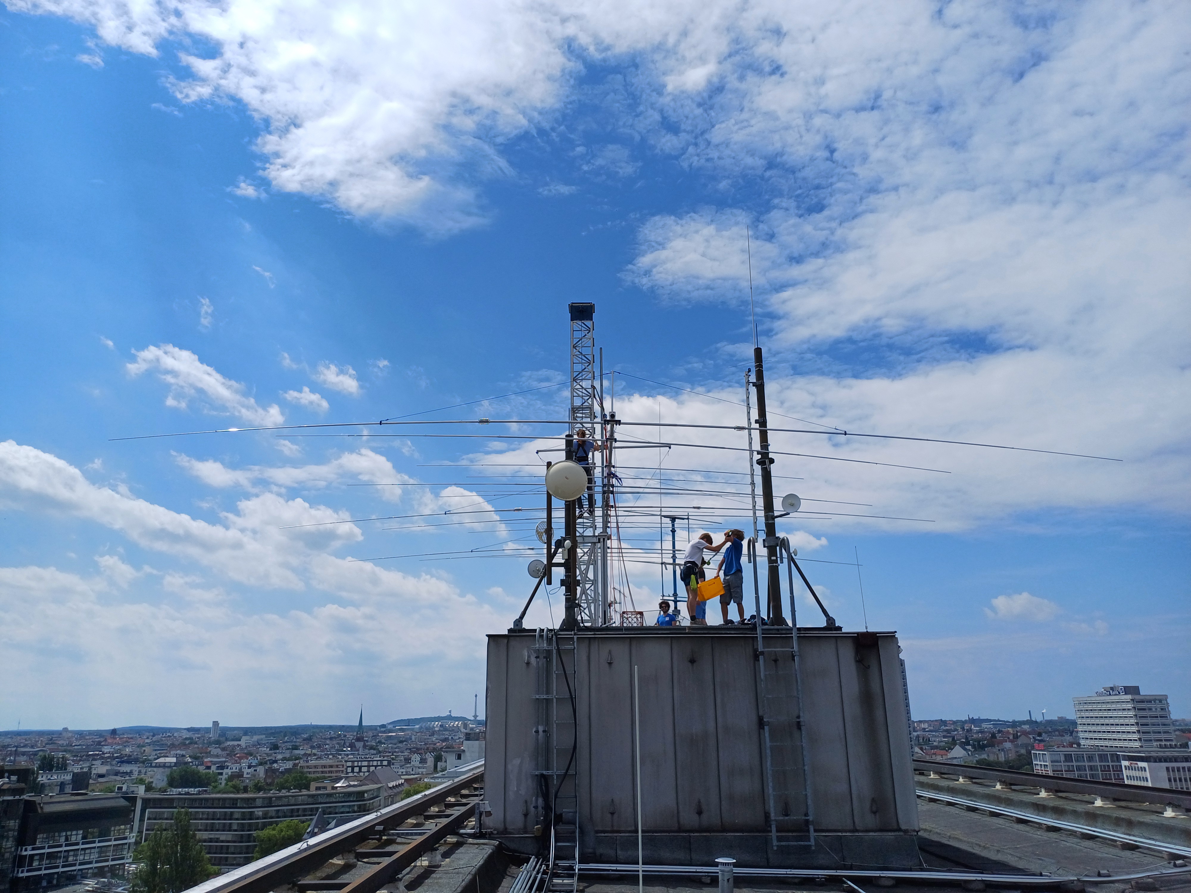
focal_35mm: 25
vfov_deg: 54.9
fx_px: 860
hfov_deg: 69.4
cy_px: 446
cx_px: 596
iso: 50
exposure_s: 1/3311
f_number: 1.8
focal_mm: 4.65
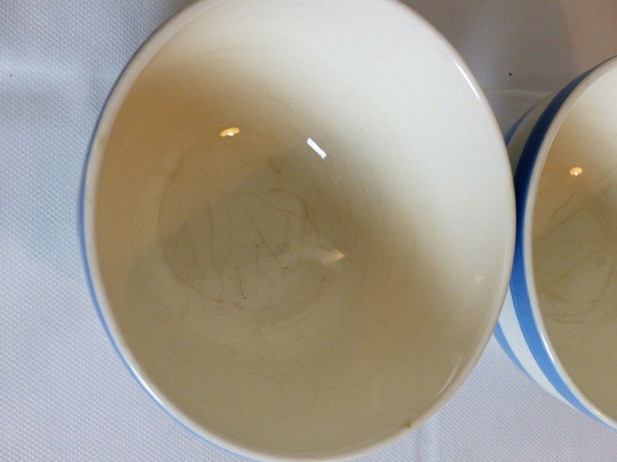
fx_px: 980
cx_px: 308
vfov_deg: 26.6
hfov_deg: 34.9
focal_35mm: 55
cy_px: 231
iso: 400
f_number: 2.8
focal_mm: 9.4
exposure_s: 1/60
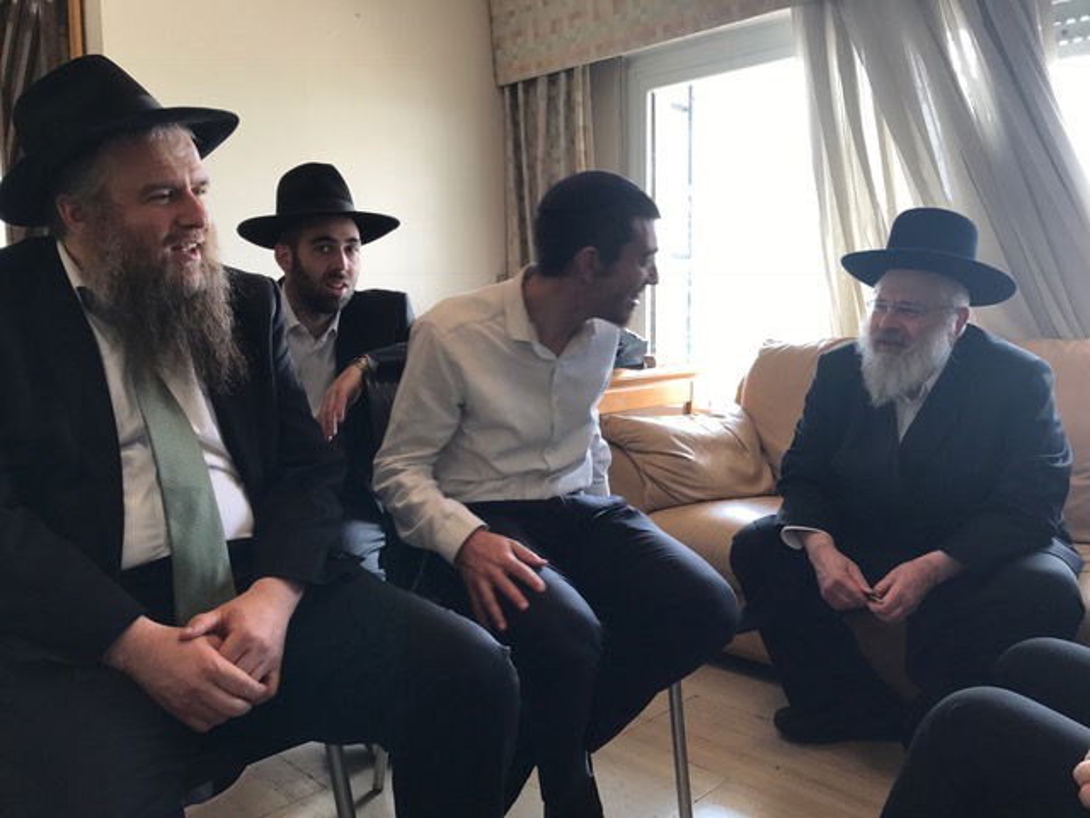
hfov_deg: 63.4
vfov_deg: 49.7
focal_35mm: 28
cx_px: 545
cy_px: 409
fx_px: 882
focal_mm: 3.99
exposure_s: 1/50
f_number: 1.8
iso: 25
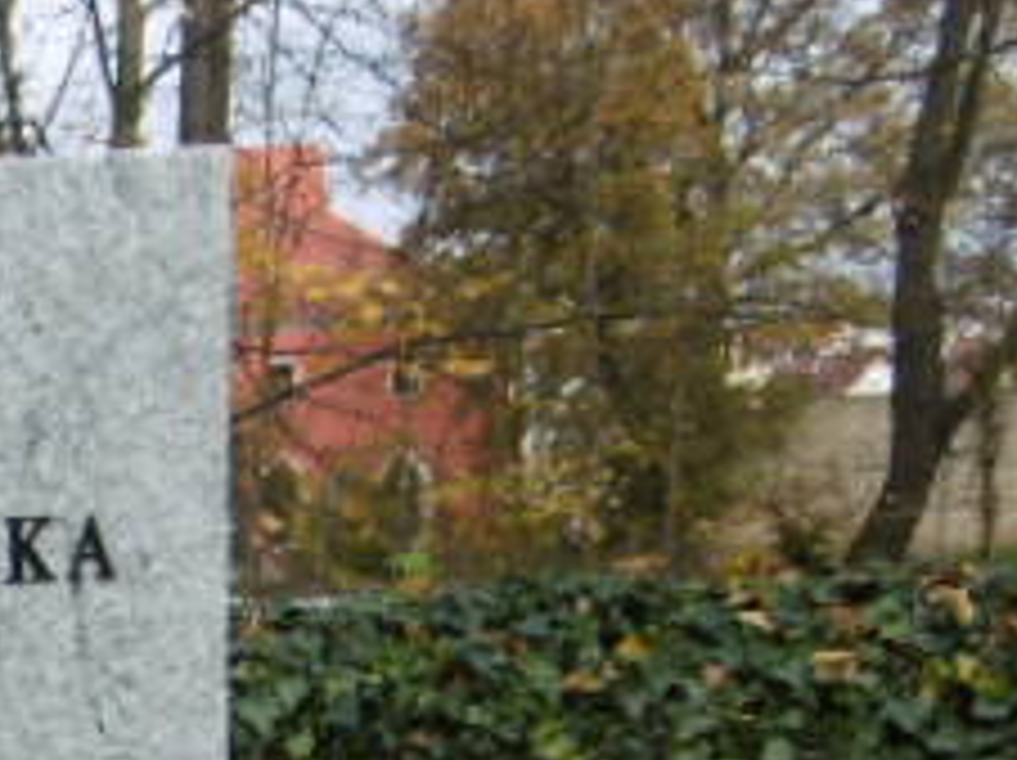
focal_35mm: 68
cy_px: 1021
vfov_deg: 19.7
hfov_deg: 25.7
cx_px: -194
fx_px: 1996
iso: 100
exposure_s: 1/320
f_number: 3.1
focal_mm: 4.3
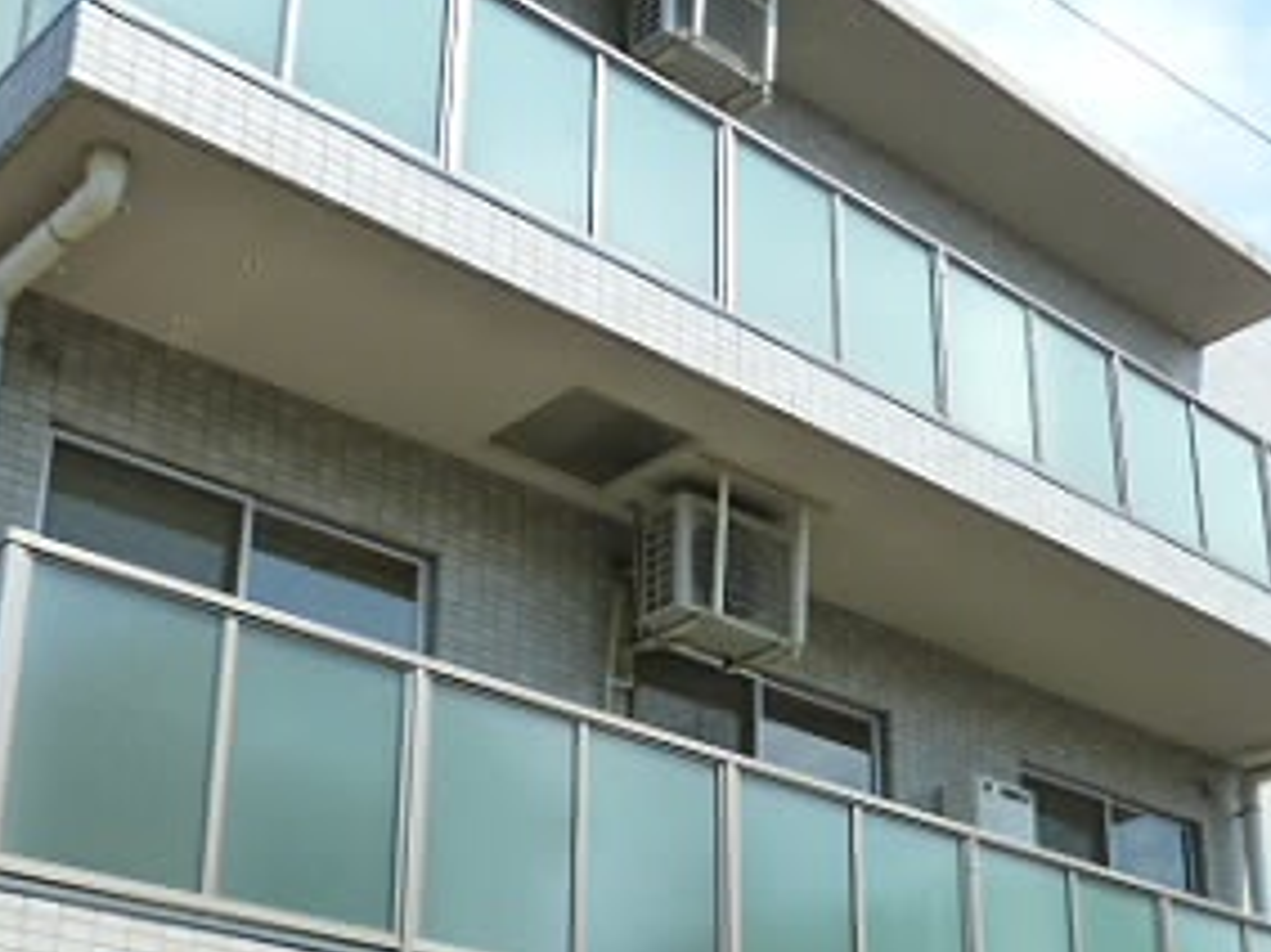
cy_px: 678
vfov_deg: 27.2
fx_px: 1945
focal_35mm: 53
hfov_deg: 36.1
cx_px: 723
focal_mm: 4.5
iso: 125
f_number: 4
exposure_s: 1/500
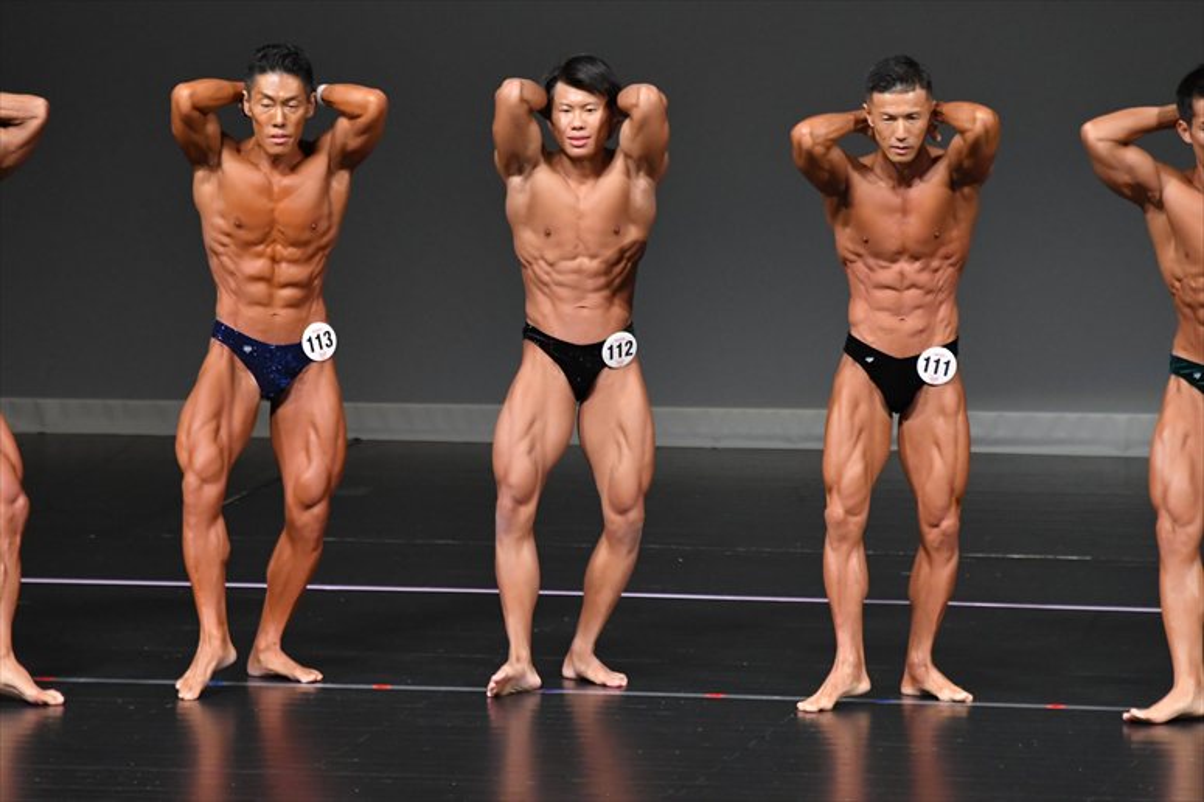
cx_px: 602
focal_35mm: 345
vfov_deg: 4.0
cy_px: 401
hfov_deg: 6.0
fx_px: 11533
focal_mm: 230
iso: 4000
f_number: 5.6
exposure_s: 1/400
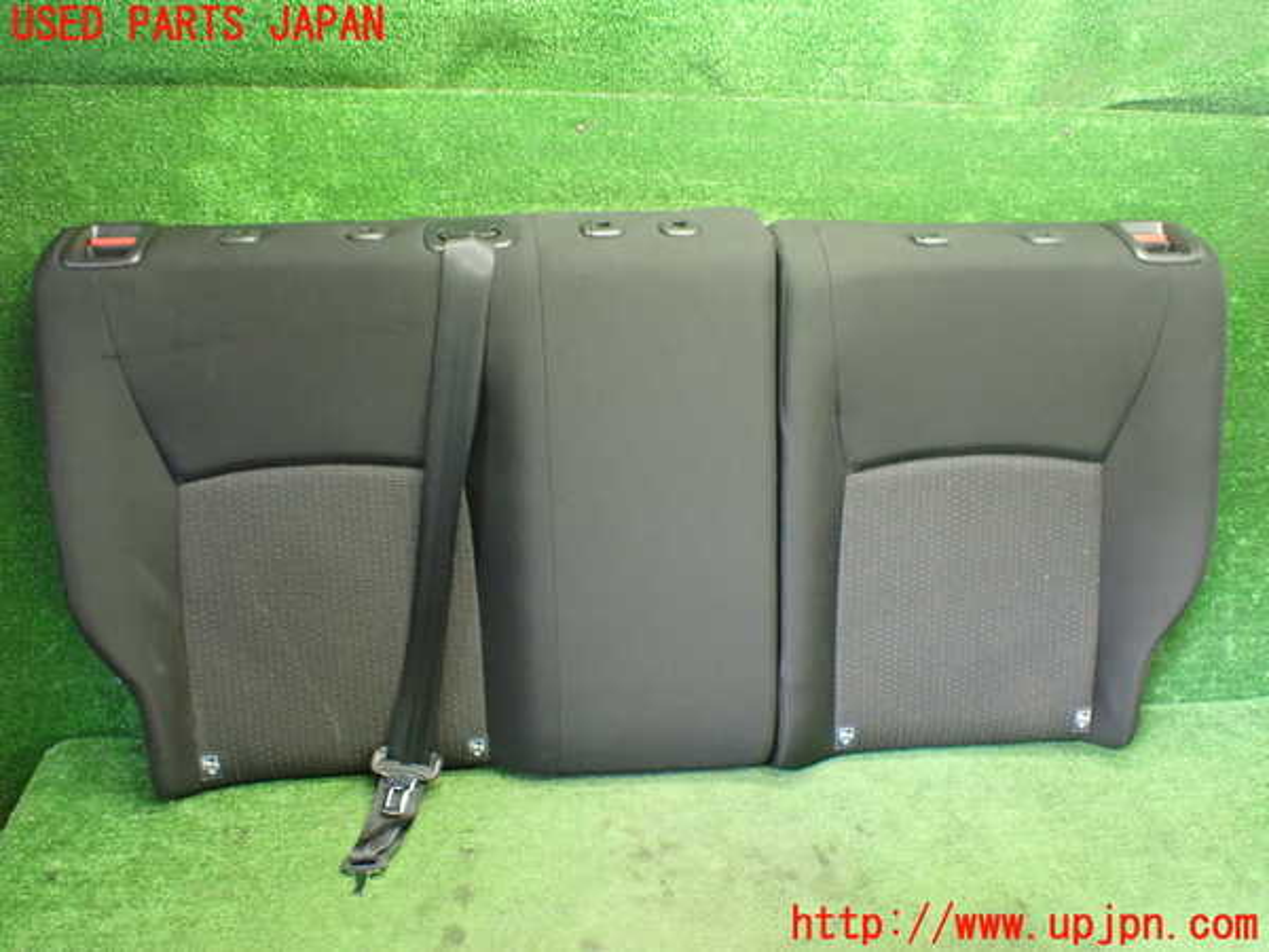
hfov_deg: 60.0
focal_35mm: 30
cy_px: 476
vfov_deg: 46.8
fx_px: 1100
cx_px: 634
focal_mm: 5.4
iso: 800
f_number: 2.3
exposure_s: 1/60
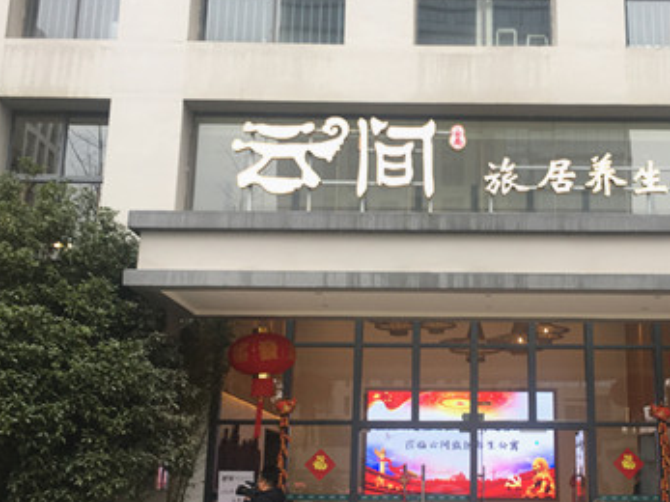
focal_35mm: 46
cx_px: 458
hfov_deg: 40.6
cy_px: 280
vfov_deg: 31.5
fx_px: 890
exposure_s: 1/100
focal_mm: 4.15
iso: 32
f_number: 2.2
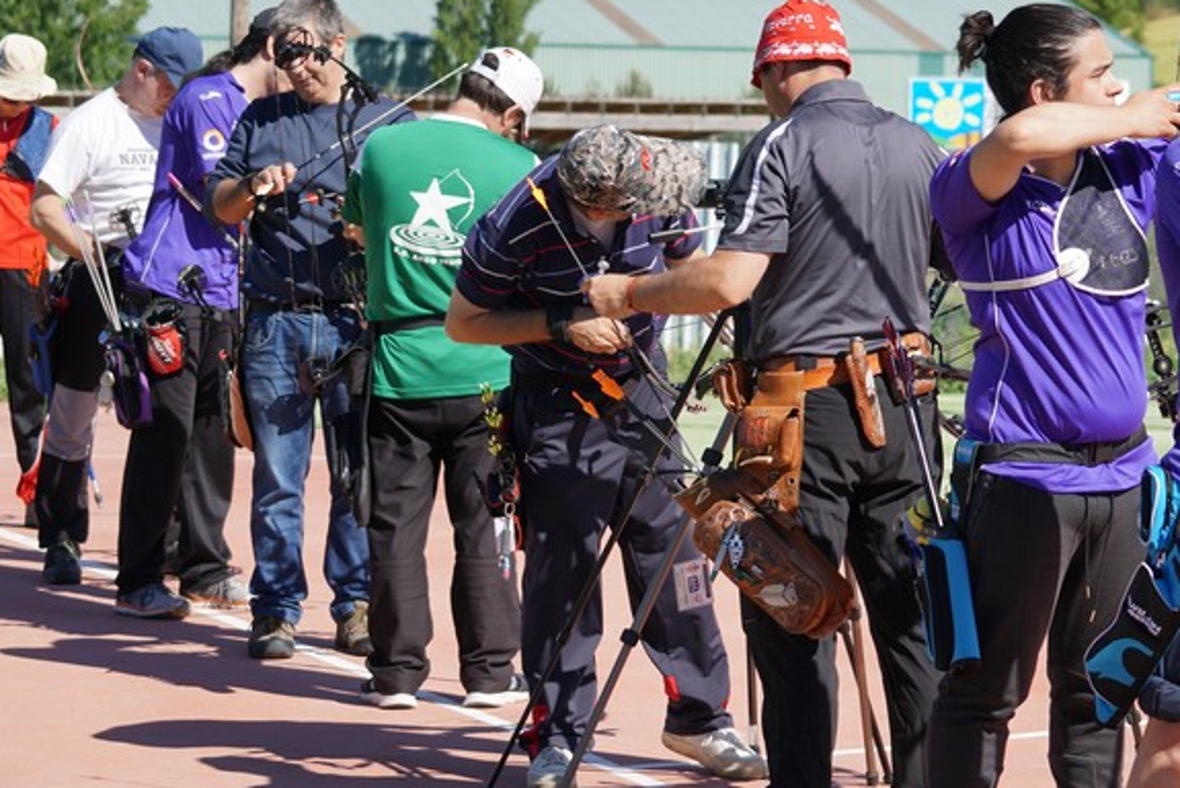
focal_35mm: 146
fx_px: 4788
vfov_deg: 9.4
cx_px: 687
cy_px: 353
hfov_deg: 14.0
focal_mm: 70
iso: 250
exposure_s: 1/1250
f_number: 4.5
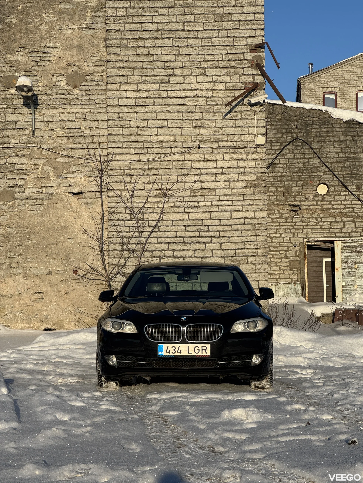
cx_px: 182
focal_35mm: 77
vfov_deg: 25.3
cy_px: 242
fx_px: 1077
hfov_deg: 19.1
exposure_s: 1/1393
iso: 25
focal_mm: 9
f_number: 2.8
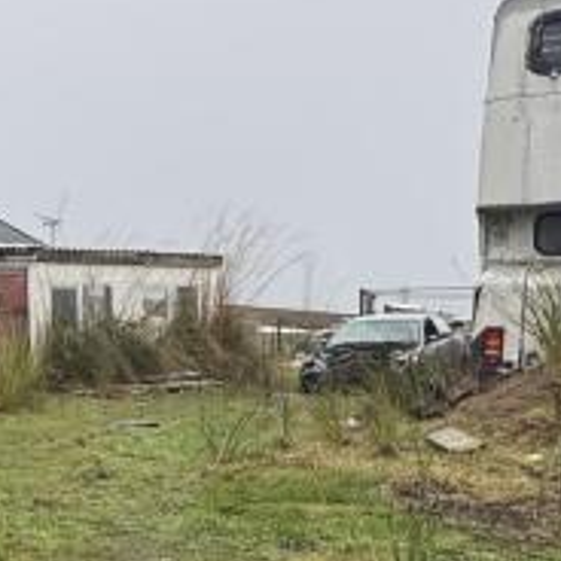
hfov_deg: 20.2
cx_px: -357
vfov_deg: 24.9
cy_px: 369
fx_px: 1265
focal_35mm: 69
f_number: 2.2
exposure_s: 1/155
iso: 40
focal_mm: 2.22
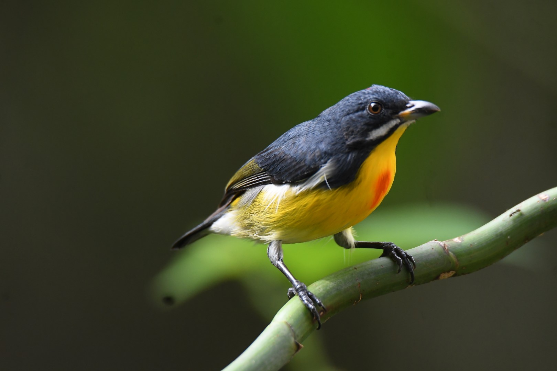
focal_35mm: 900
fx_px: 13924
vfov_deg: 1.5
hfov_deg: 2.3
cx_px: 278
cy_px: 186
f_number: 6.3
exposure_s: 1/500
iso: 2000
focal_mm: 600
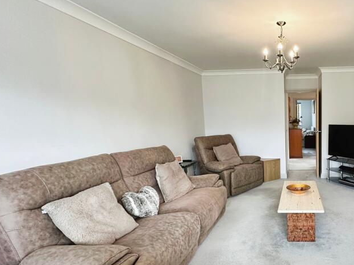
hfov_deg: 67.1
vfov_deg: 58.6
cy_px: 152
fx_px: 235
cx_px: 282
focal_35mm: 23
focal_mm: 2.22
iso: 320
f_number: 2.2
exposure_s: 1/100
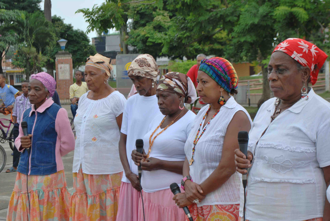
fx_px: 661
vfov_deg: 19.0
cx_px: 165
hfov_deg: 28.0
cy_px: 110
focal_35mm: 72
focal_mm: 48
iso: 100
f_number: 6.3
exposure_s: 1/60
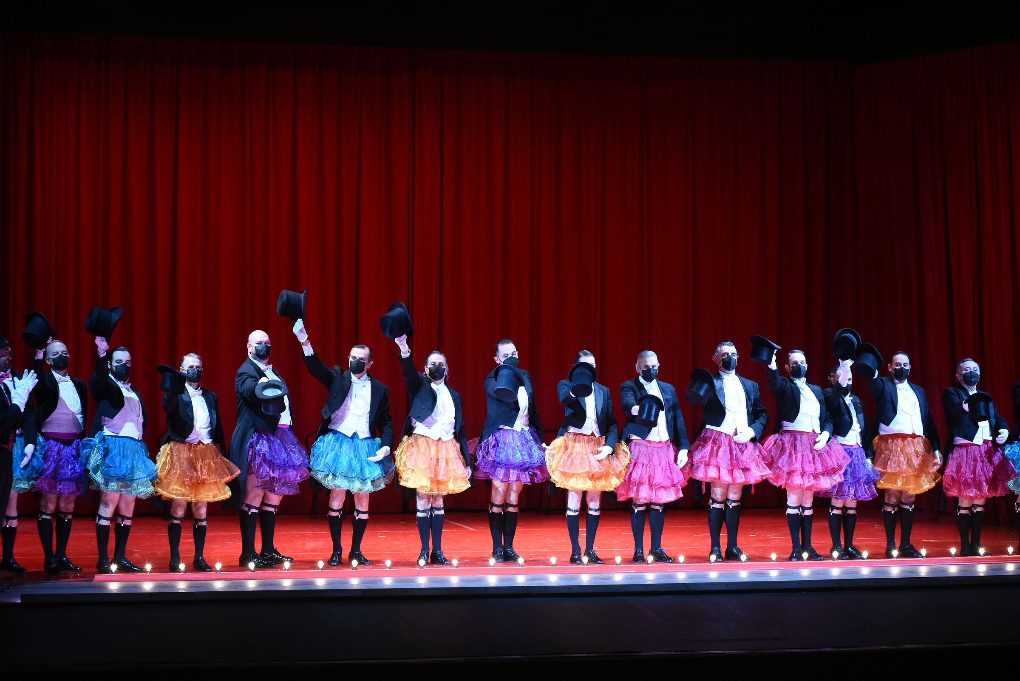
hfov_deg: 23.6
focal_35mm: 86
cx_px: 510
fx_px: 2437
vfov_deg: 15.9
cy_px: 340
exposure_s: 1/320
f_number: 4
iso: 4500
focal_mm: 86
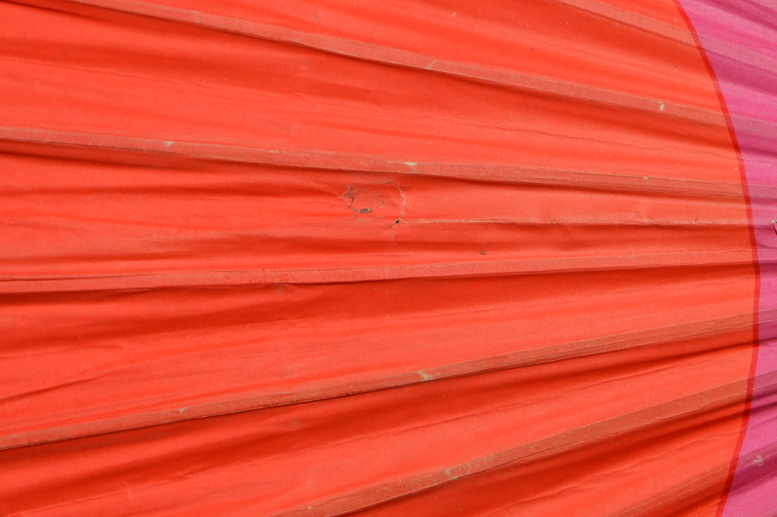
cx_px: 472
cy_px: 201
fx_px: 2256
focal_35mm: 105
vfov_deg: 13.1
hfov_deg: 19.5
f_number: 9
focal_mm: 55
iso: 100
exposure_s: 1/320
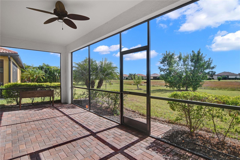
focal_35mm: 18
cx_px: 120
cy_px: 80
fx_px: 120
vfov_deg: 67.4
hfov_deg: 90.0
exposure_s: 1/160
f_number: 8
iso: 125
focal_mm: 12
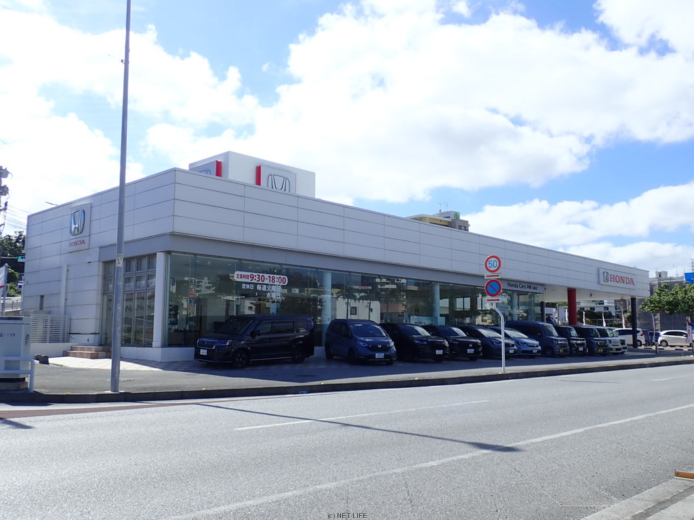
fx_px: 642
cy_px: 260
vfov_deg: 44.2
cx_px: 347
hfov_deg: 56.8
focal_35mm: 32
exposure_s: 1/160
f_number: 9
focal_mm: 5.87
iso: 100
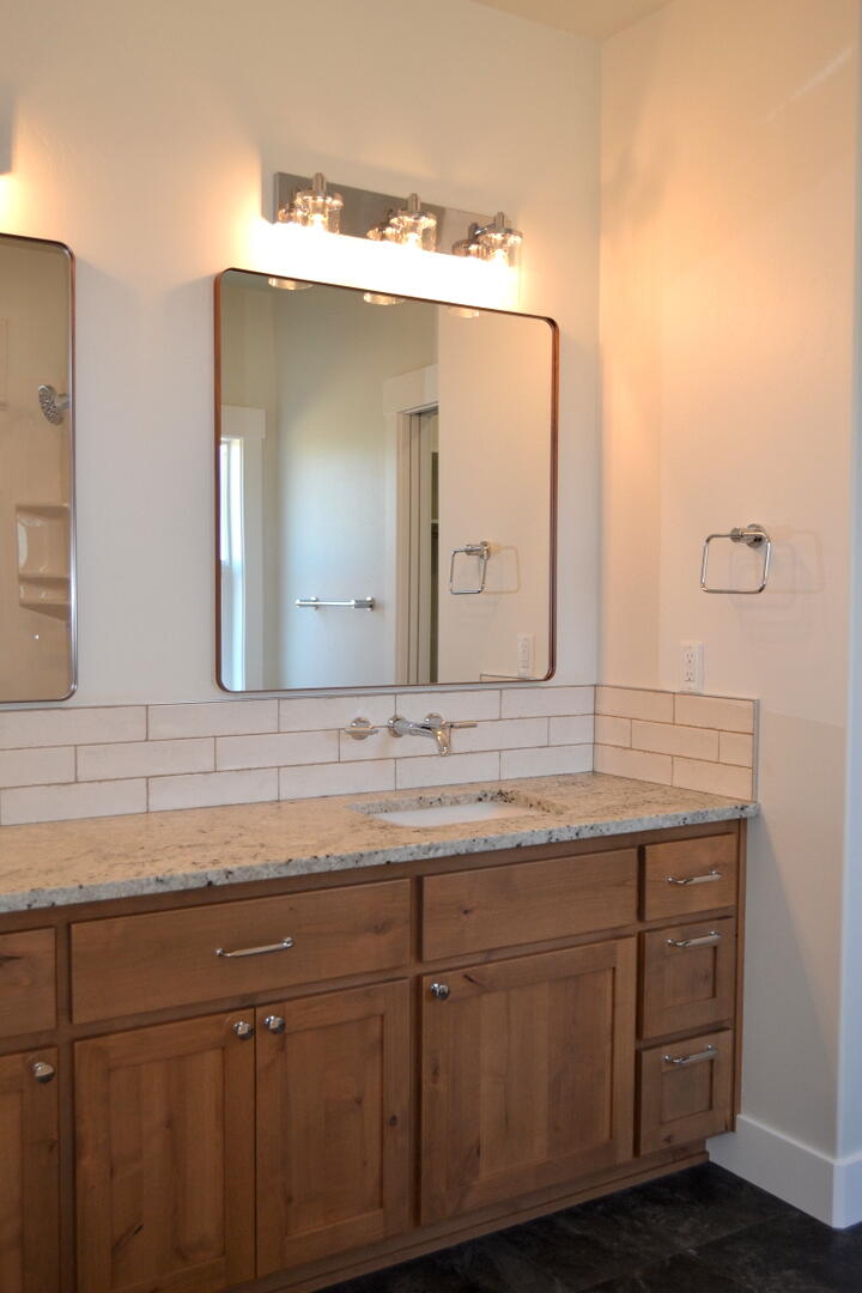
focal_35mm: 33
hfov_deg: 40.0
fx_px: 1185
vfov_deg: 57.2
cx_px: 431
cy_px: 646
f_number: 4
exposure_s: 1/125
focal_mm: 22
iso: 360
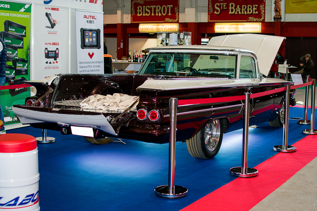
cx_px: 158
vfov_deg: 25.8
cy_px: 106
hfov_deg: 37.9
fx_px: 462
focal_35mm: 52
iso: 100
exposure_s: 1/60
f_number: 2.8
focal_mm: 35
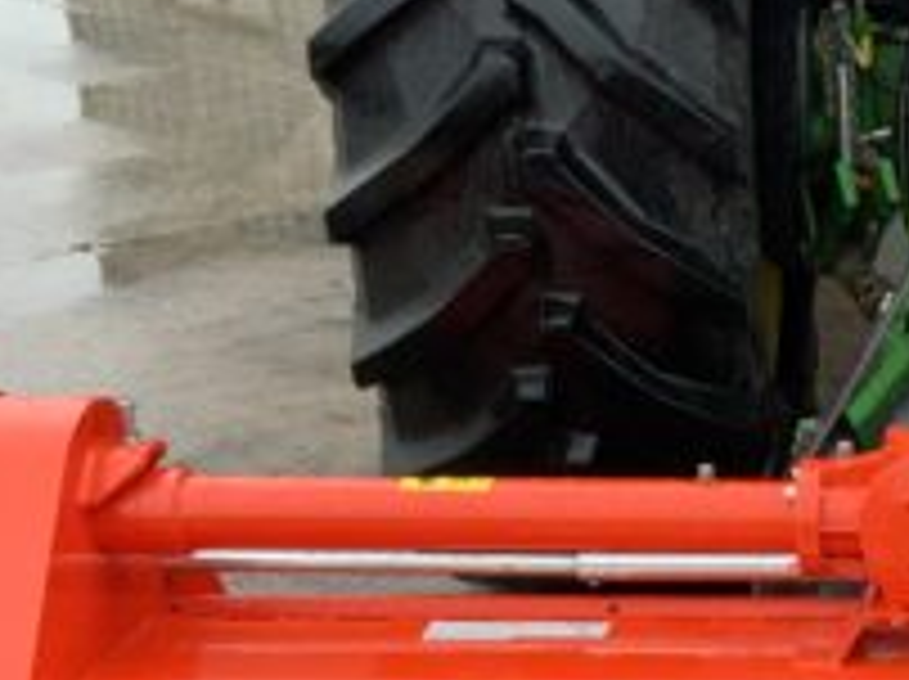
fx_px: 2413
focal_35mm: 92
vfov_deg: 15.8
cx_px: 1251
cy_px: 621
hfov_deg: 19.3
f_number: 1.8
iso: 100
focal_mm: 3
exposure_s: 1/60
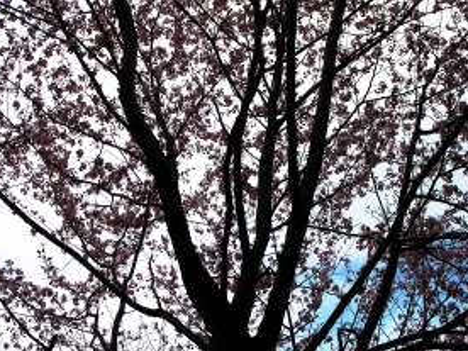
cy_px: 176
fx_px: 838
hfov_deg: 31.2
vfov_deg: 23.7
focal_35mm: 62
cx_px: 254
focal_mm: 6.3
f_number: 4
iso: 50
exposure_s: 1/577
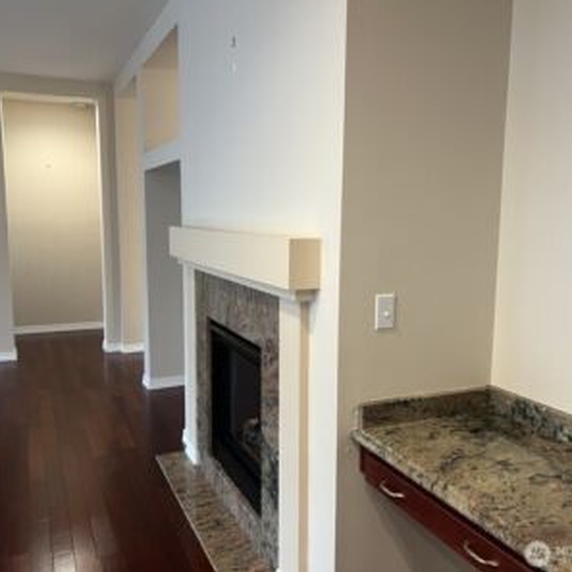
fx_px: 580
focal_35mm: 31
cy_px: 287
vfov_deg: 52.5
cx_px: 270
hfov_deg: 52.5
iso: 200
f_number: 1.5
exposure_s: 1/60
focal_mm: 5.7
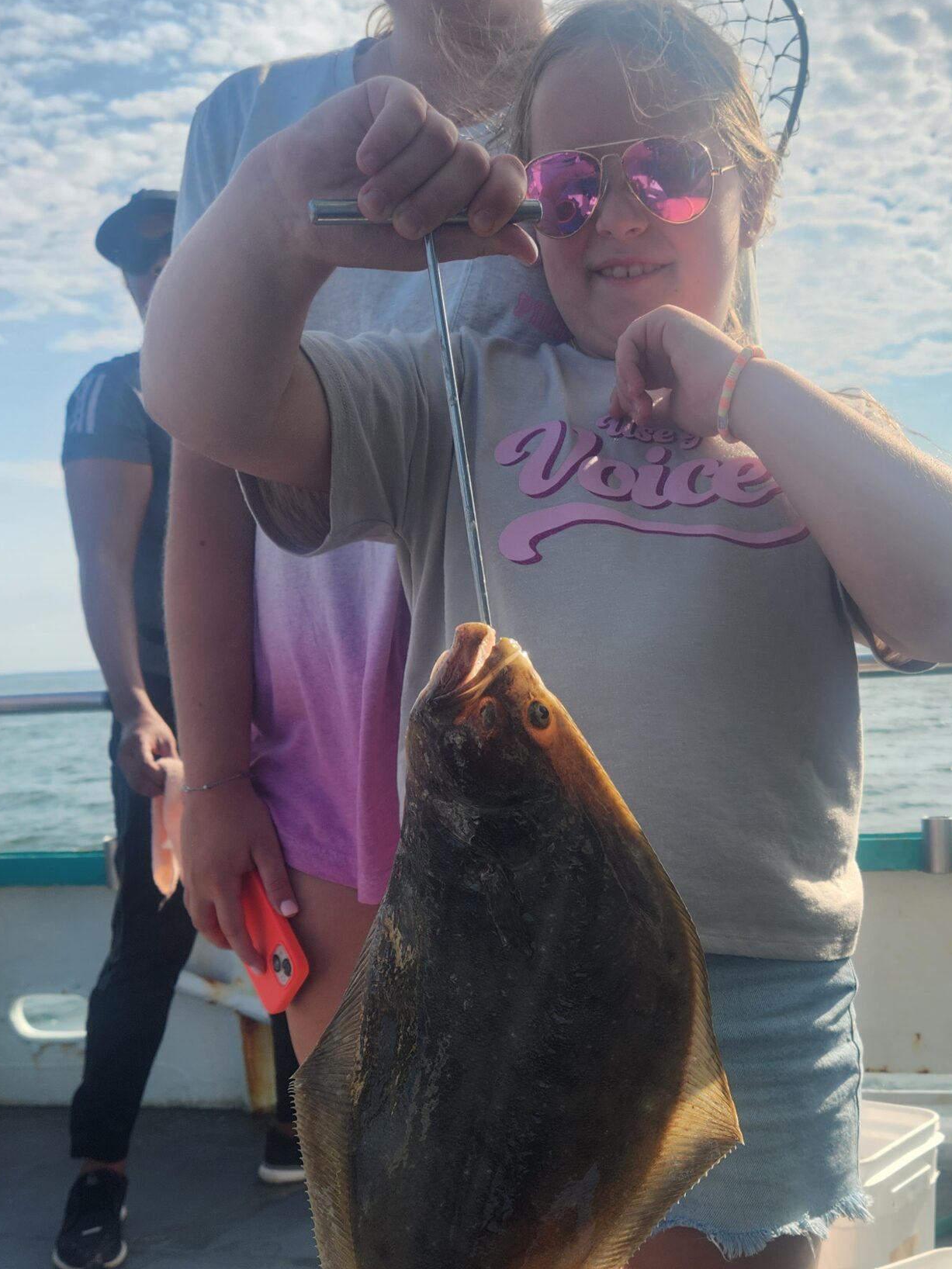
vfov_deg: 50.3
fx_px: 1320
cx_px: 713
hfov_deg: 38.6
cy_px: 859
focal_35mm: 36
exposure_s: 1/1047
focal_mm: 5.4
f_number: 1.8
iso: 20
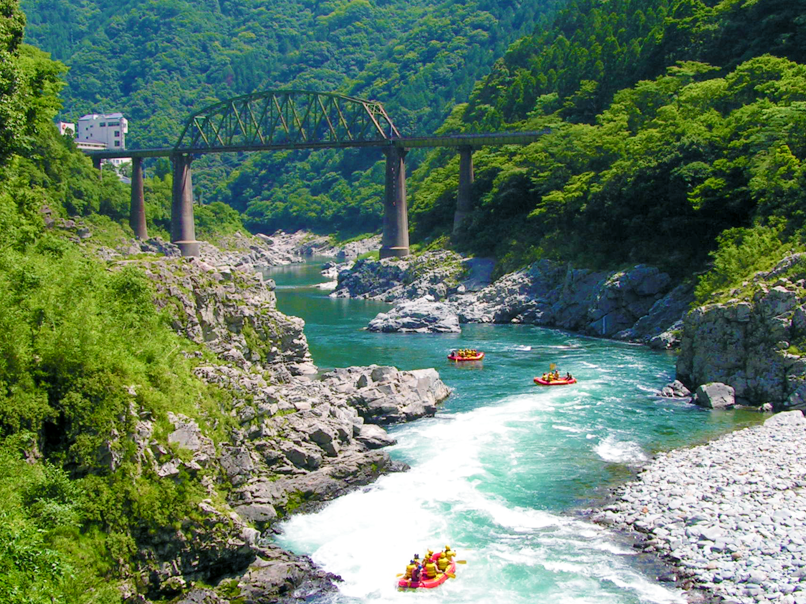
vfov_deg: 28.0
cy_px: 310
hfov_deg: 36.8
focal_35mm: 52
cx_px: 412
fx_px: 1211
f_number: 5.6
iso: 50
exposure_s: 1/250
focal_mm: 6.5
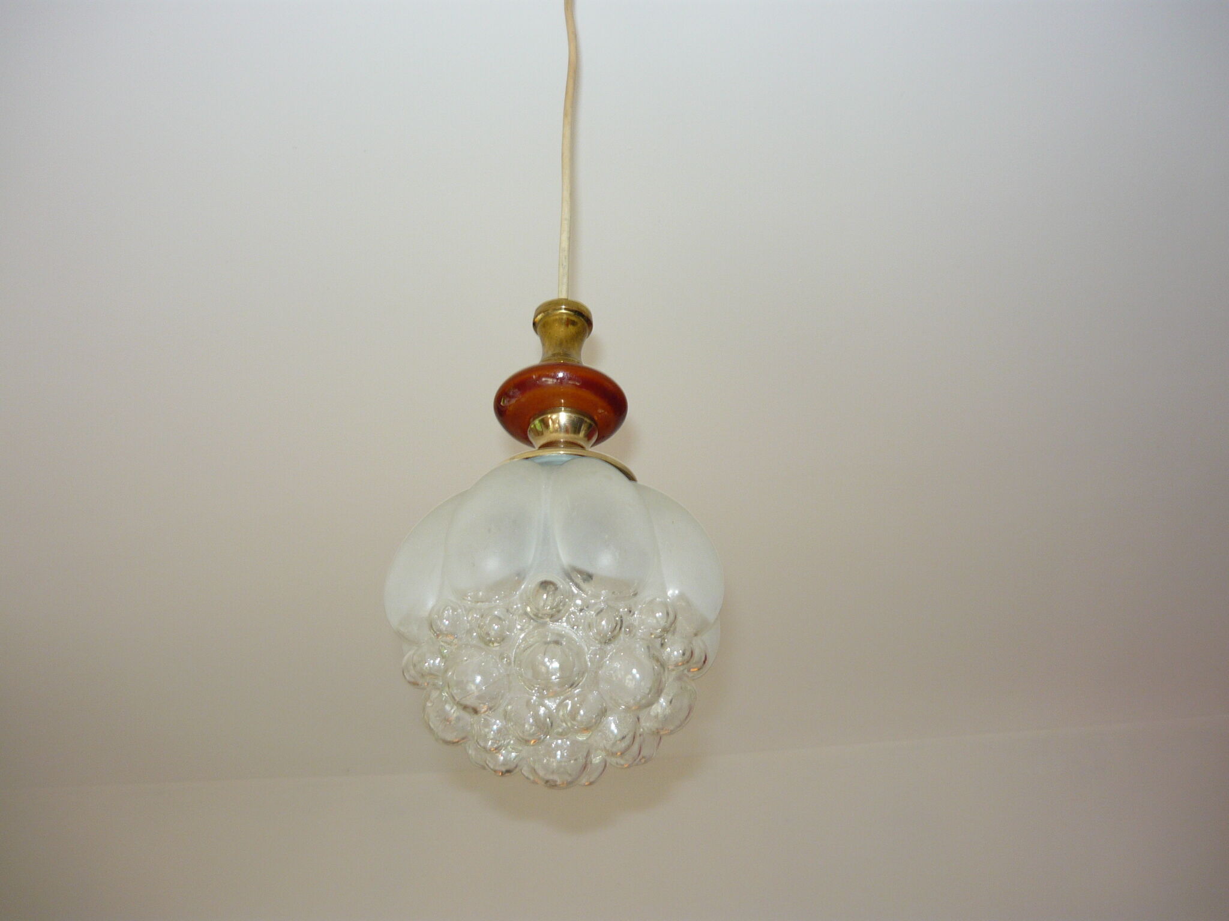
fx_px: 1172
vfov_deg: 42.9
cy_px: 460
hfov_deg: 55.4
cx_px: 614
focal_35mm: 33
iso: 100
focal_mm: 5.5
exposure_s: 1/40
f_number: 2.8
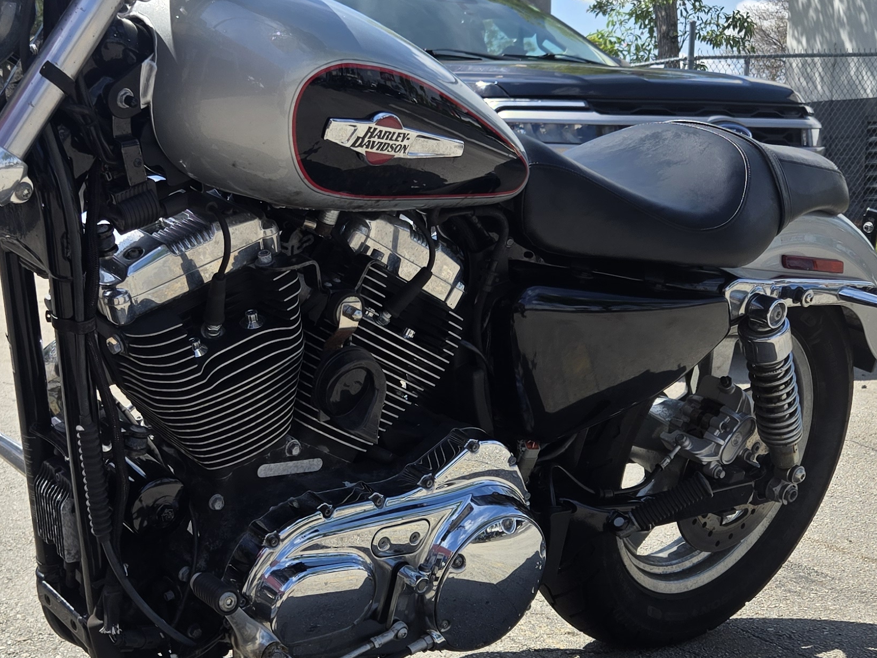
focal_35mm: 56
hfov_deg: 33.8
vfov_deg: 26.1
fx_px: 1419
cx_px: 244
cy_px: 329
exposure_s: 1/1384
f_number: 1.8
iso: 25
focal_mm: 5.4
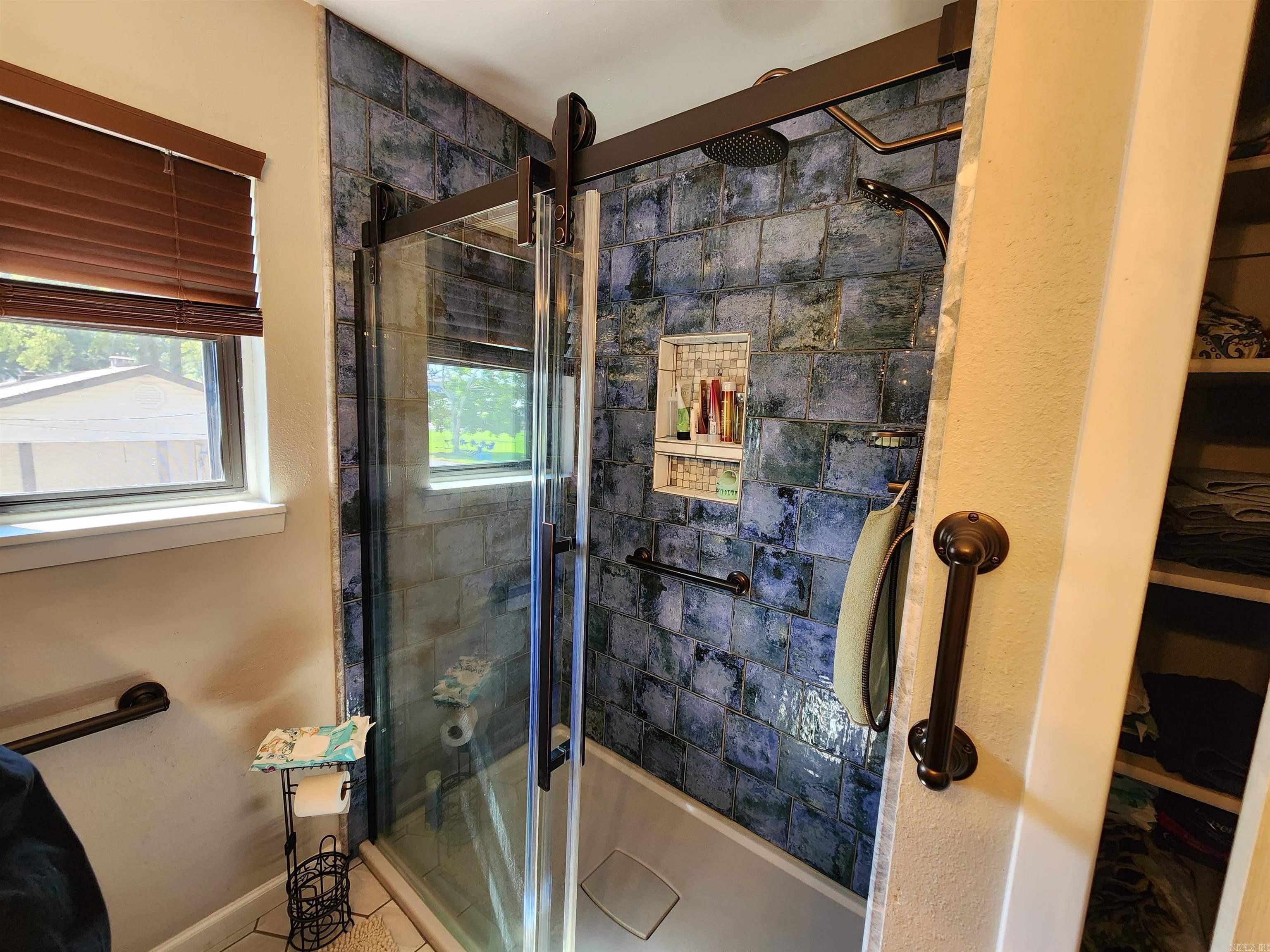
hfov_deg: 106.2
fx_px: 477
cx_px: 635
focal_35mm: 13
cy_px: 476
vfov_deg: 89.9
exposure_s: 1/60
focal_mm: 2.2
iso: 200
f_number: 2.2
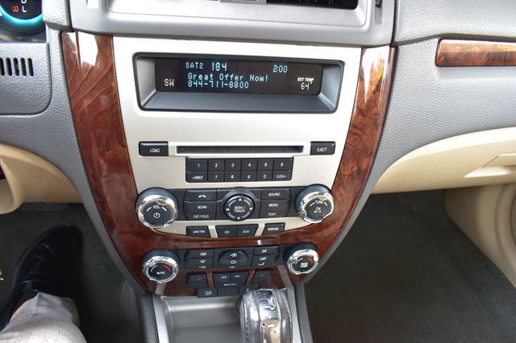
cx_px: 258
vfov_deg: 47.9
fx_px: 387
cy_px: 172
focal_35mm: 27
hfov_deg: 67.4
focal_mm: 18
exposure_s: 1/15
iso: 640
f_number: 6.3
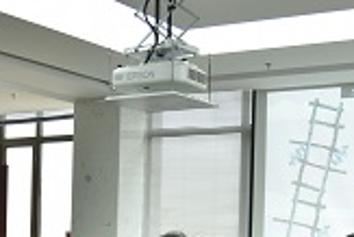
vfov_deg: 16.3
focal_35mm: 81
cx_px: 74
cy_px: 273
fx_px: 797
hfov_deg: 24.7
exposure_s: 1/80
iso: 500
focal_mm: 24
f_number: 4.5
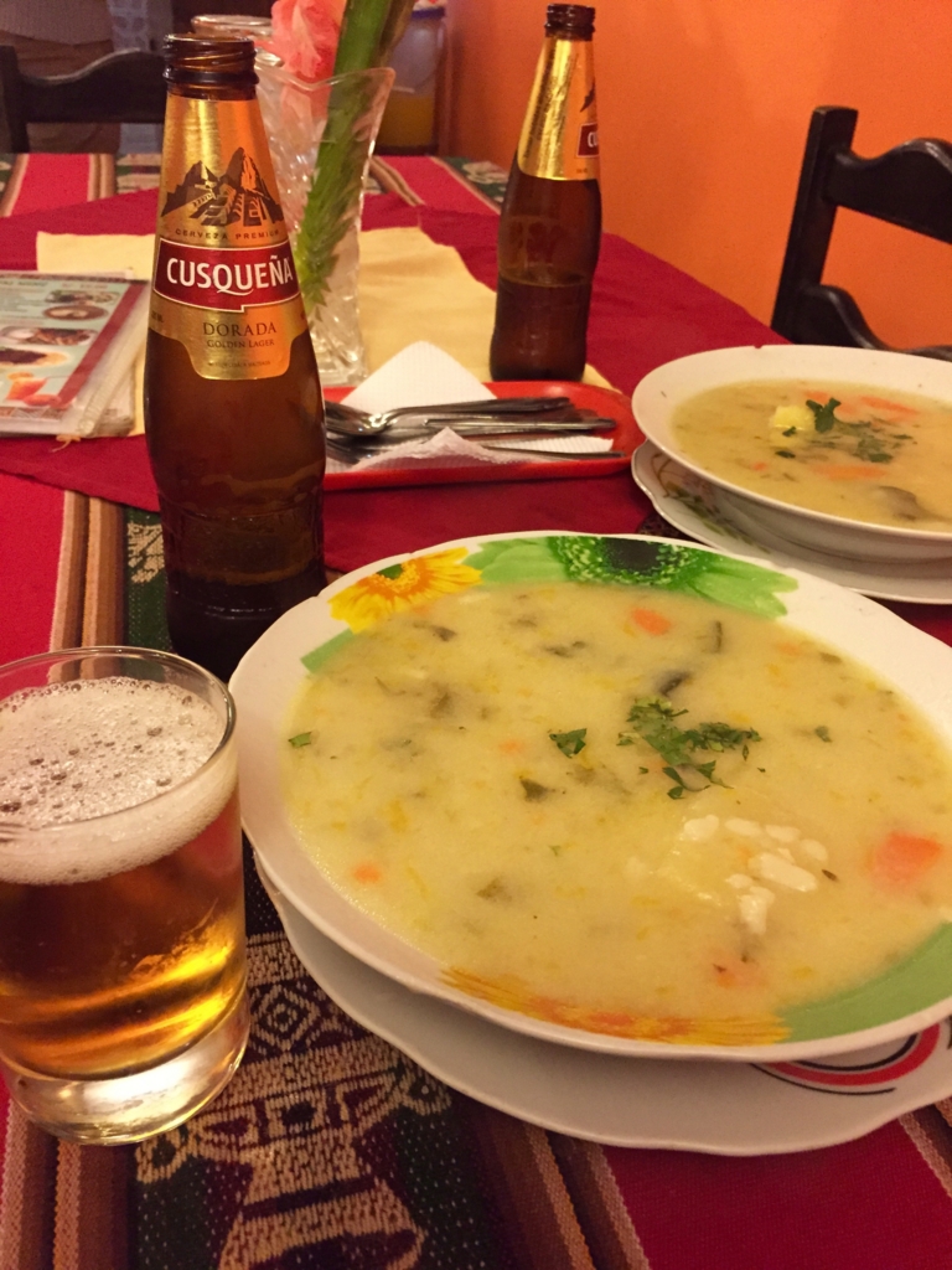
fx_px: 1063
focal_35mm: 29
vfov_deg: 61.7
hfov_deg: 48.2
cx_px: 476
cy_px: 635
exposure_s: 1/15
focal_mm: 4.15
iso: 320
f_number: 2.2
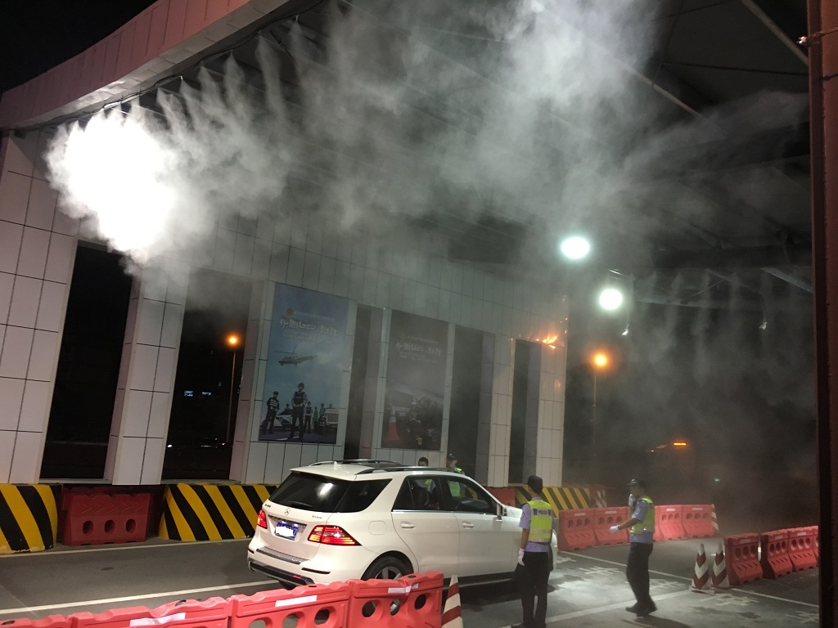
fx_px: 702
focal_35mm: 29
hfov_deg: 61.7
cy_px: 314
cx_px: 419
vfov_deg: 48.2
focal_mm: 4.15
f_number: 2.2
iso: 160
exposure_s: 1/33
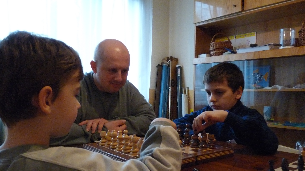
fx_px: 251
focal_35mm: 31
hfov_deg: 62.6
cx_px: 152
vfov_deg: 37.6
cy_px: 103
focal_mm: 5
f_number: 2.8
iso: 800
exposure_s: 1/40
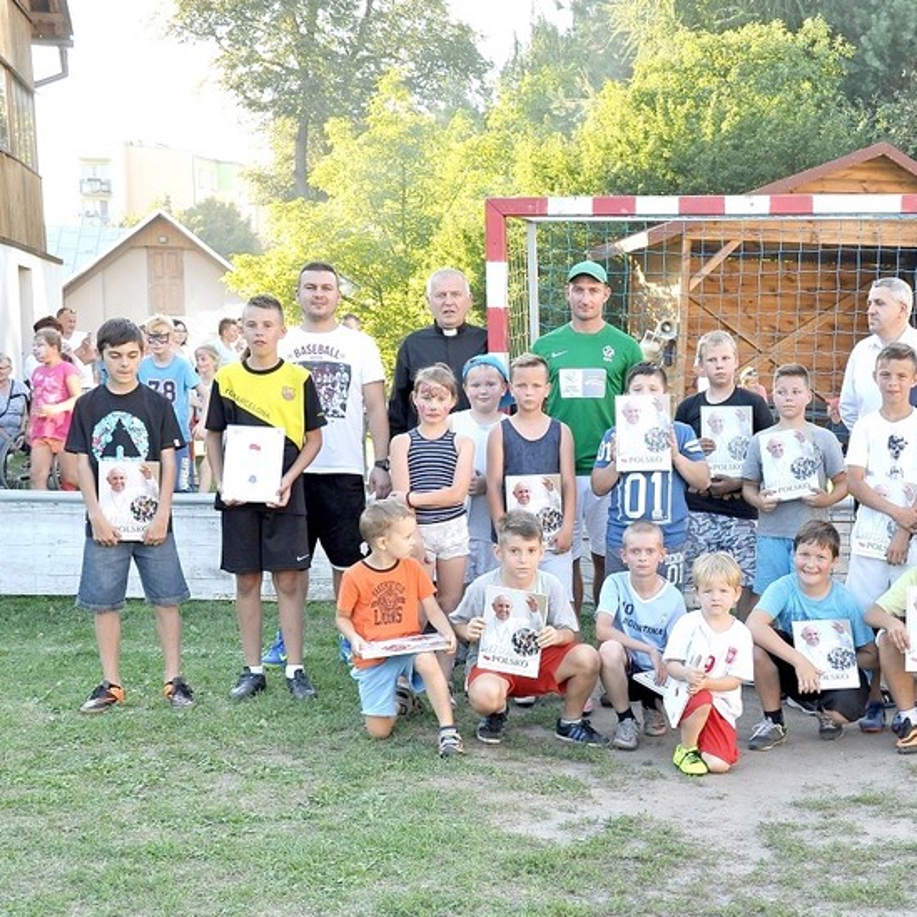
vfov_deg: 30.7
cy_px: 522
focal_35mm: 56
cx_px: 730
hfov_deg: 30.0
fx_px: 1671
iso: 200
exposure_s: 1/125
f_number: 6.3
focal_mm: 25
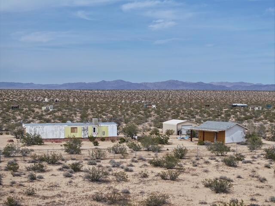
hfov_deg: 27.8
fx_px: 556
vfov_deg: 21.0
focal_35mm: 70
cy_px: 103
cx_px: 138
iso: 100
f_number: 2.8
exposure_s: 1/2000
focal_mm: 19.35
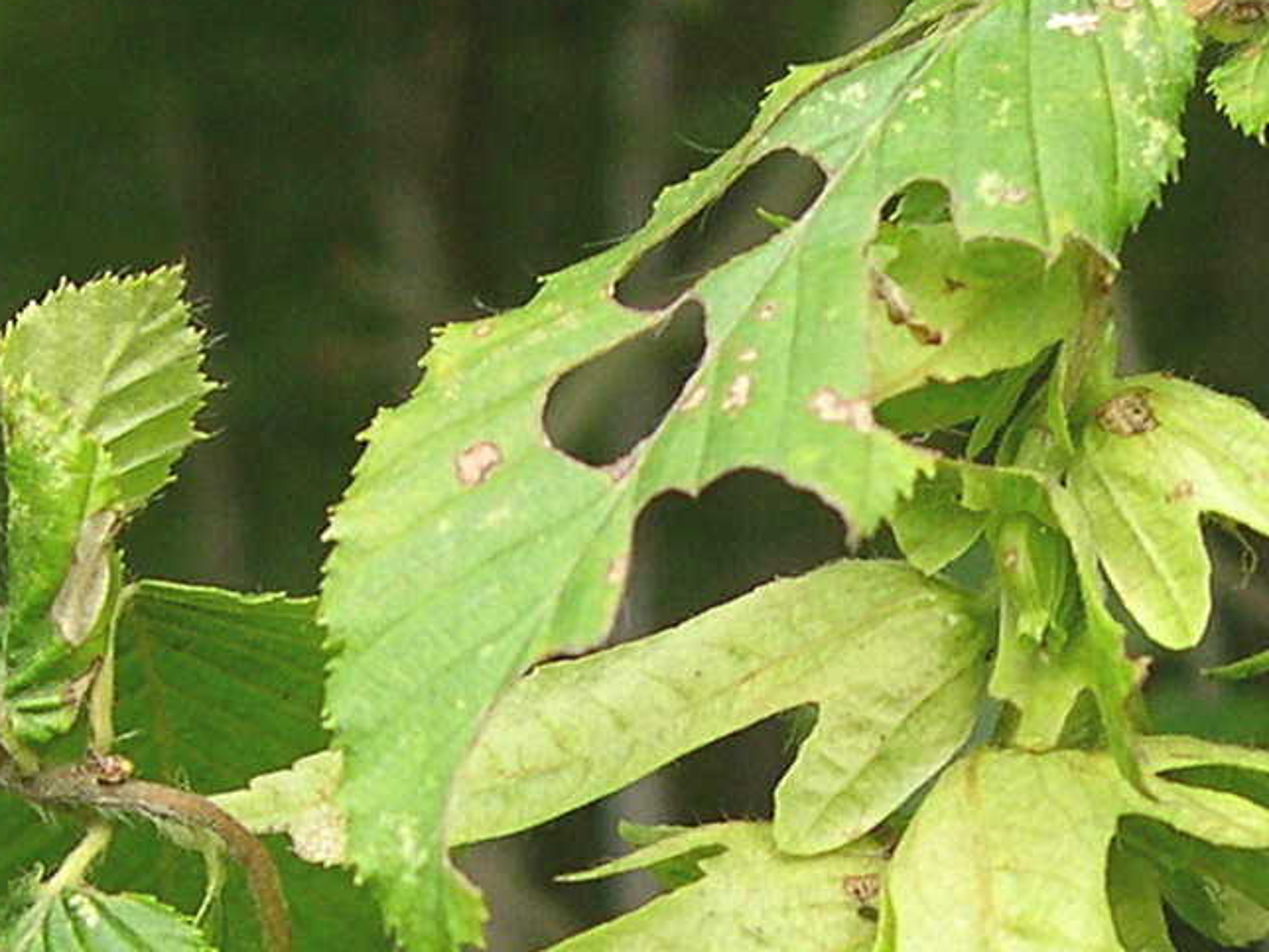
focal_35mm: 134
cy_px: 881
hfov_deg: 14.7
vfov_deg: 11.0
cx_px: 891
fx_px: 4912
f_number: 2.8
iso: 100
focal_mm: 8
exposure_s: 1/104
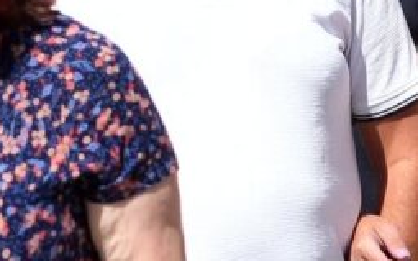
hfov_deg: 4.0
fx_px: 6022
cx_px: 100
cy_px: -335
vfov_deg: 2.5
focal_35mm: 529
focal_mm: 105
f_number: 5
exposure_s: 1/1250
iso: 110
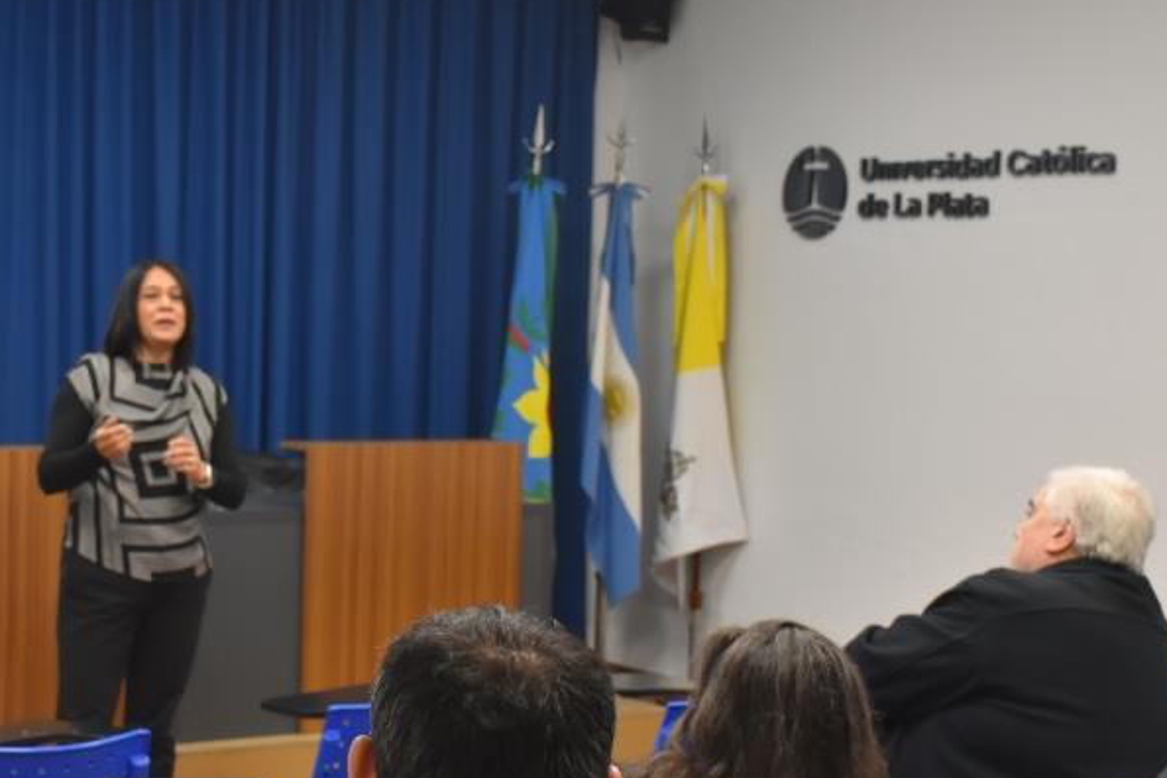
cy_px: 500
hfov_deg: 28.7
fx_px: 2265
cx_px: 403
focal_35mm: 70
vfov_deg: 19.4
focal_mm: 27
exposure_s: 1/100
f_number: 5
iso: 1600
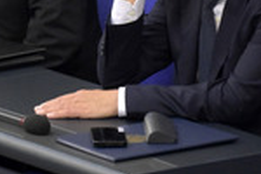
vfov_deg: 1.3
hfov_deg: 2.0
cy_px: -73
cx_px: -46
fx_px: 7394
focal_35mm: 1020
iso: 8000
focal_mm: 340
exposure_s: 1/500
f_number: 5.6
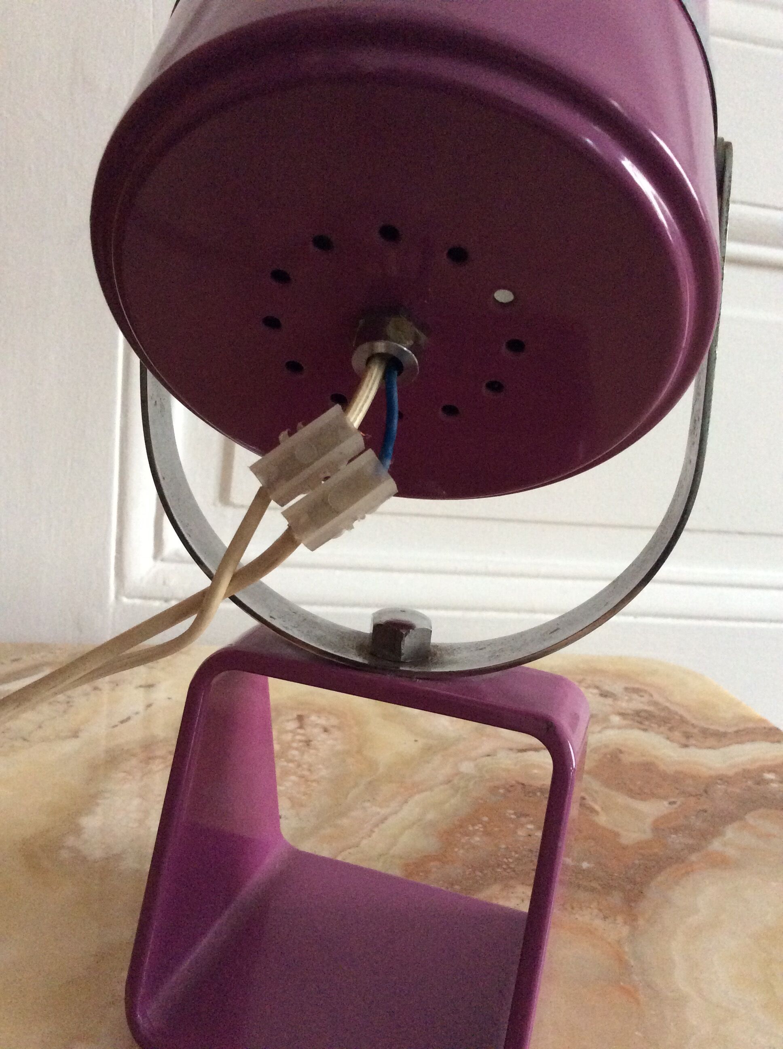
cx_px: 392
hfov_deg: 44.1
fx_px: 968
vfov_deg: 56.9
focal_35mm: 32
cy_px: 524
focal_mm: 3.3
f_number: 2.4
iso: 320
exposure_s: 1/25
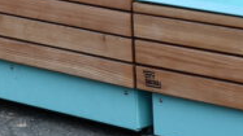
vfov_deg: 6.1
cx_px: 243
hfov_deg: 10.7
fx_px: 1288
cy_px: 38
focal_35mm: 200
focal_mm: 34
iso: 200
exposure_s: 1/250
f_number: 7.1
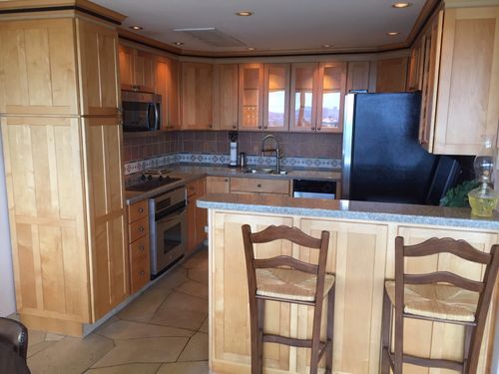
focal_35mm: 29
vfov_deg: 48.2
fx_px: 418
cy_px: 187
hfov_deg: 61.7
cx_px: 250
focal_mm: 4.15
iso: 80
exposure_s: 1/30
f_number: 2.2
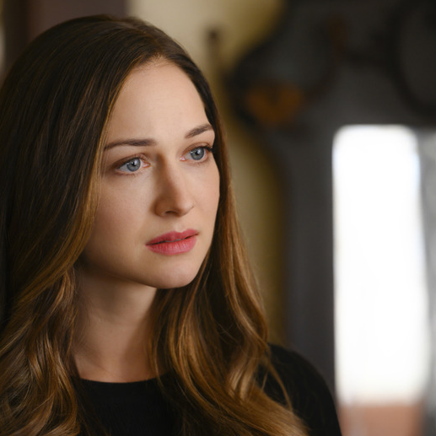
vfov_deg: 7.6
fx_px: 3292
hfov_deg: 7.6
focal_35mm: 231
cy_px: 218
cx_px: 118
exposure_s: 1/125
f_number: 2.8
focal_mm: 180
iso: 800
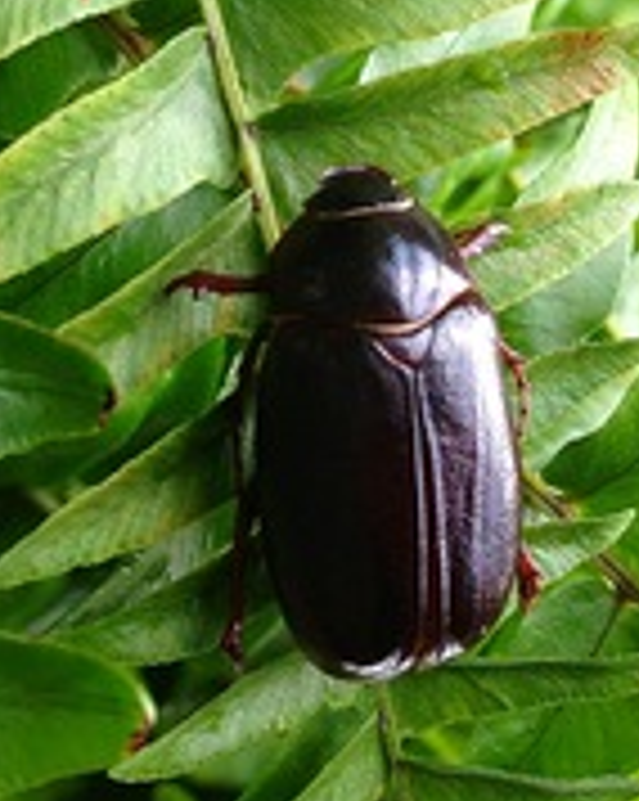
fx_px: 2060
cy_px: -104
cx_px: 261
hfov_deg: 17.6
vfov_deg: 20.8
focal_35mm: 87
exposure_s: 1/60
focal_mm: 4.13
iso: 50
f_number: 2.4
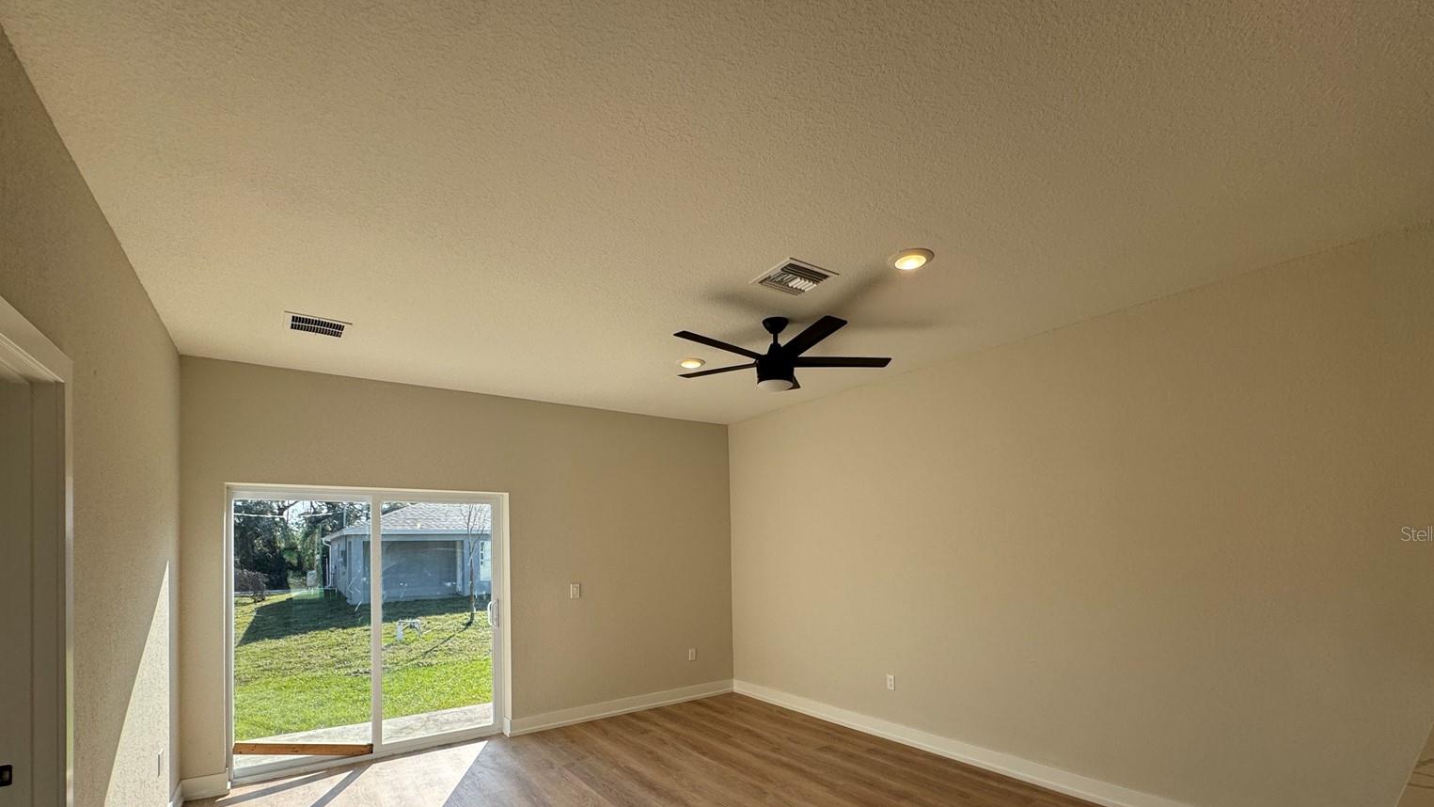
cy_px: 533
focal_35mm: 16
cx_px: 737
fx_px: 608
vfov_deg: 65.4
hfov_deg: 99.3
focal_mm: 2.22
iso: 40
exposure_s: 1/316
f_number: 2.2
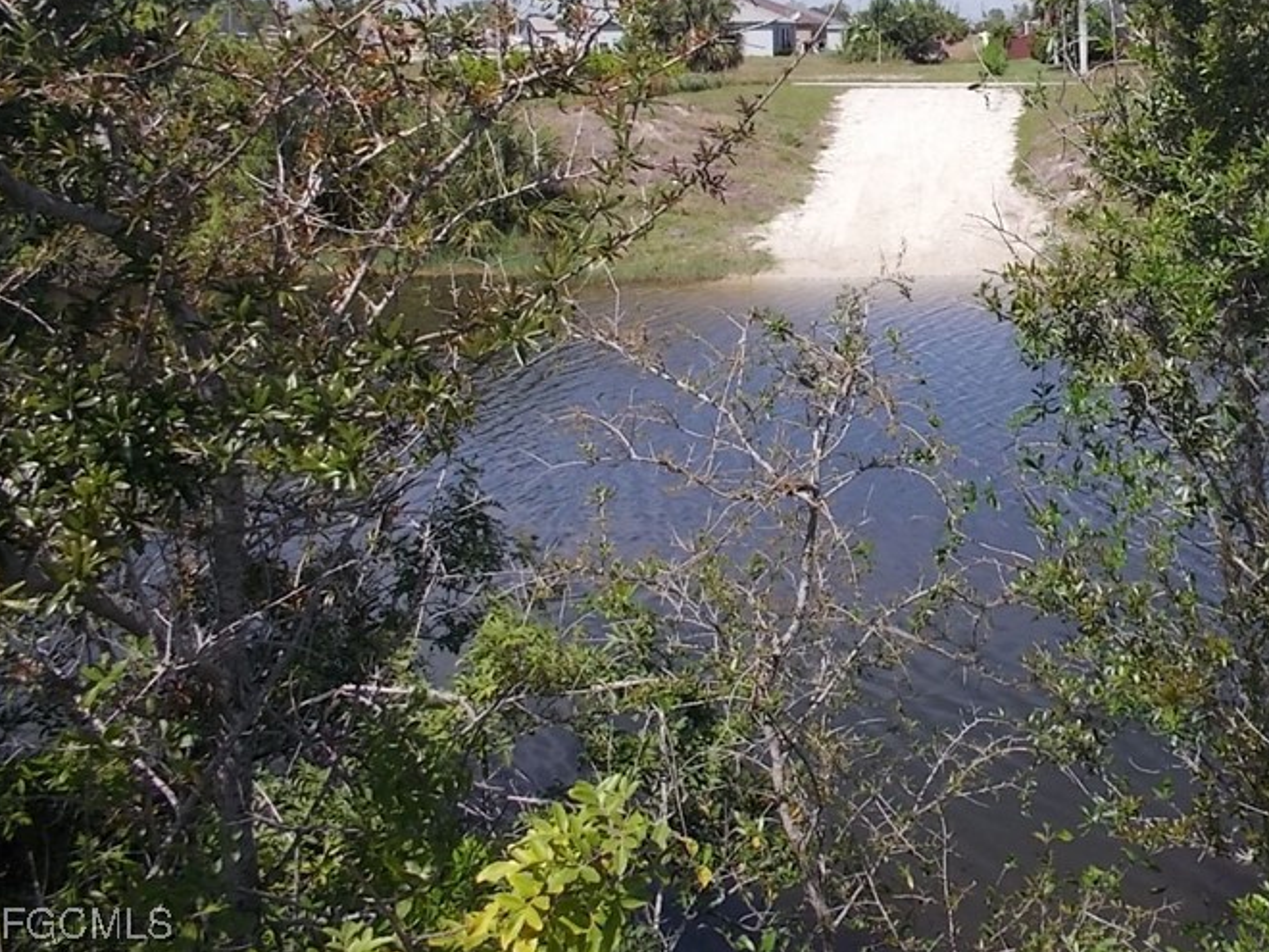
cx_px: 975
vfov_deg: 31.6
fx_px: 1650
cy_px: 229
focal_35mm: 45
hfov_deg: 40.7
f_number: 3.3
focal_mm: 4.1
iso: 80
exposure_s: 1/1000
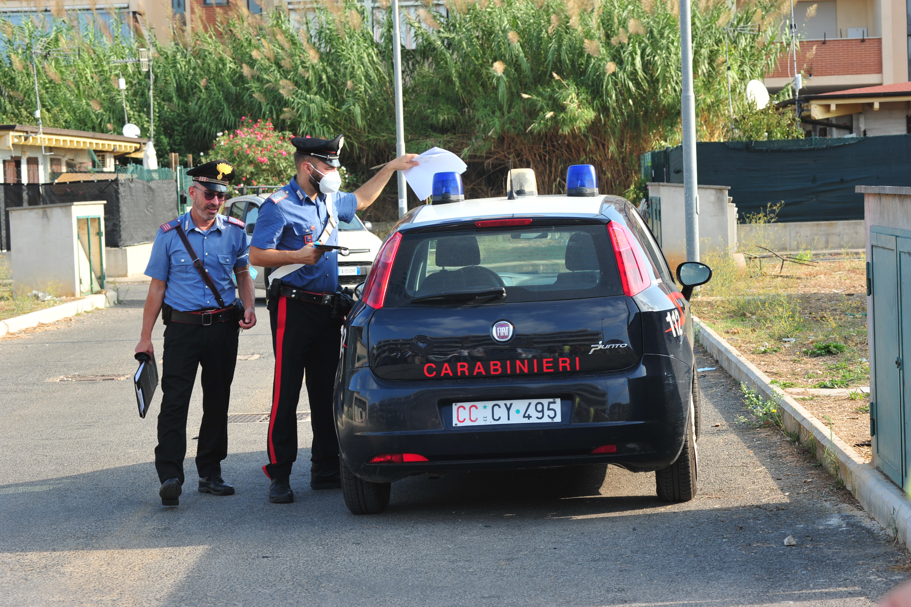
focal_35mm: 100
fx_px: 2529
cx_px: 456
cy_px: 304
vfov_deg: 13.7
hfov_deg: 20.4
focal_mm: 100
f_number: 9
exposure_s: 1/250
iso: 400
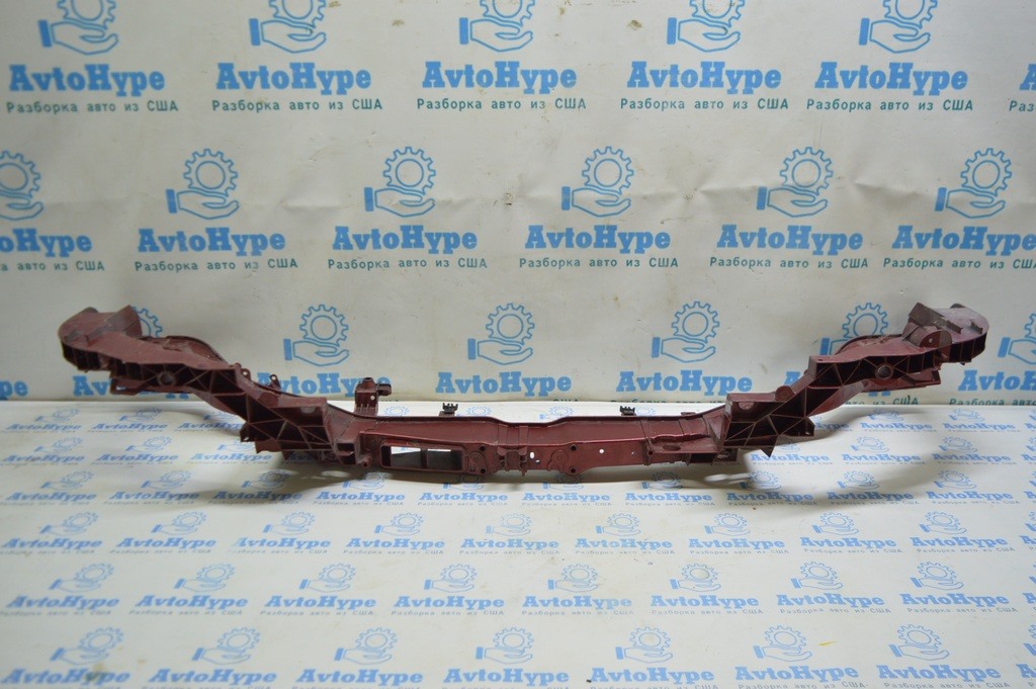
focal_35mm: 27
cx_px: 518
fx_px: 776
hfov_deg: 67.4
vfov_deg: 47.9
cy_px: 344
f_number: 3.5
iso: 400
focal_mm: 18
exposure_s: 1/60
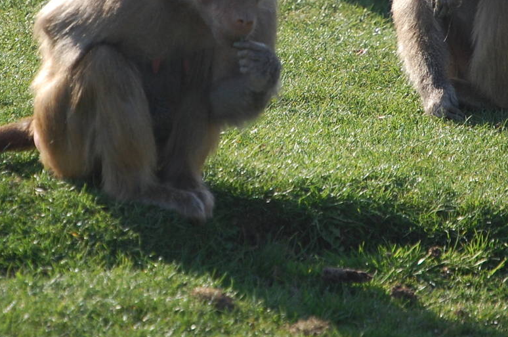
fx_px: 8733
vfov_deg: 2.2
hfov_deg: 3.3
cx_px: 234
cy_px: 31
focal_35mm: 620
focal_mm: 200
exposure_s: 1/800
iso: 400
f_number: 5.6
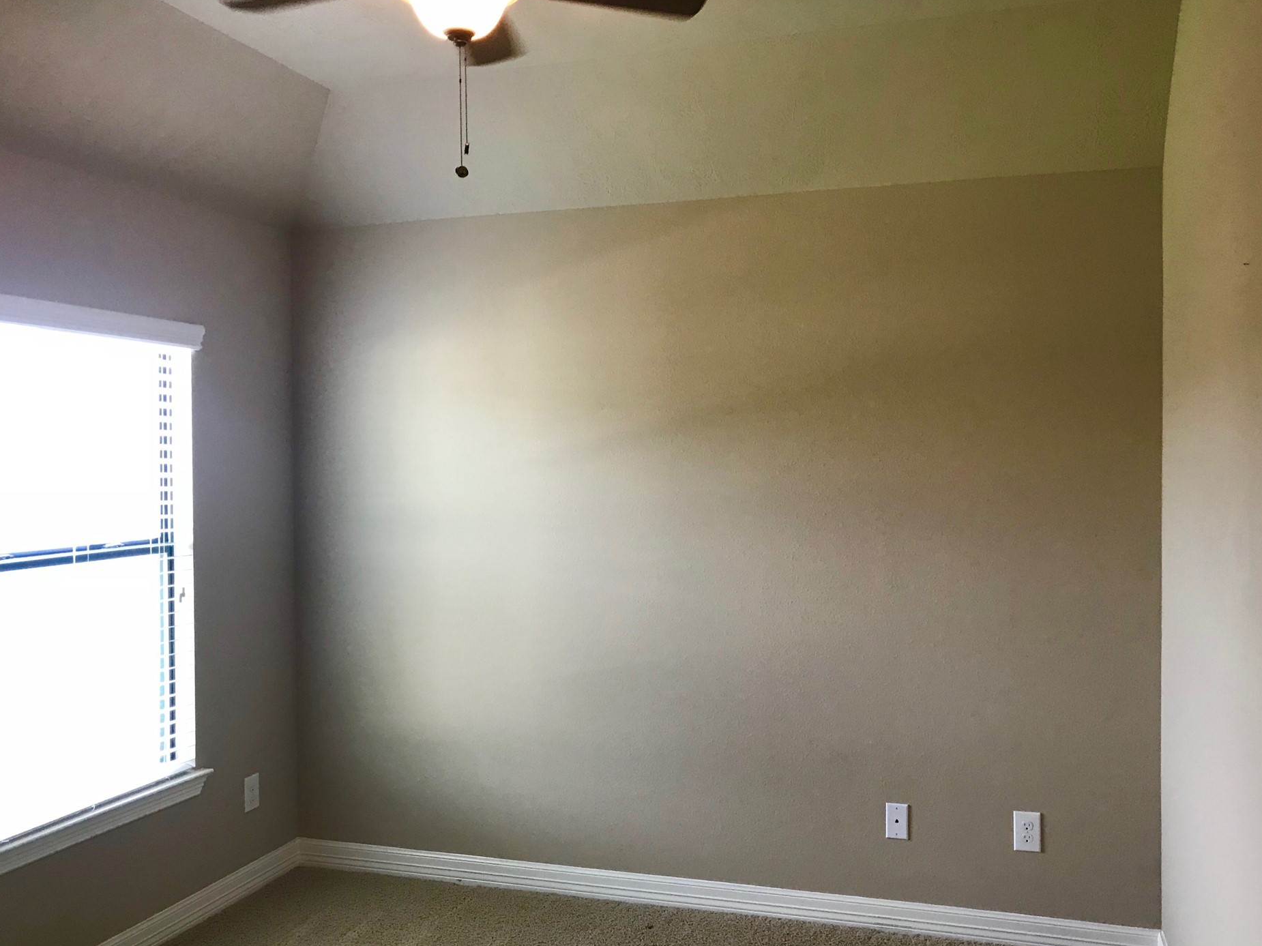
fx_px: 1130
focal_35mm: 31
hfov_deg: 58.3
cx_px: 682
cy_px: 484
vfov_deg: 45.4
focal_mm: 3.99
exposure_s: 1/30
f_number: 1.8
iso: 40
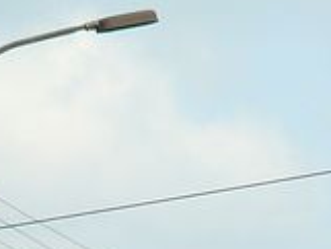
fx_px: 4498
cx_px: 136
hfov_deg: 4.2
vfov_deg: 3.1
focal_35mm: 470
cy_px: 640
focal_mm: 12.4
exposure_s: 1/1000
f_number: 3.2
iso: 100
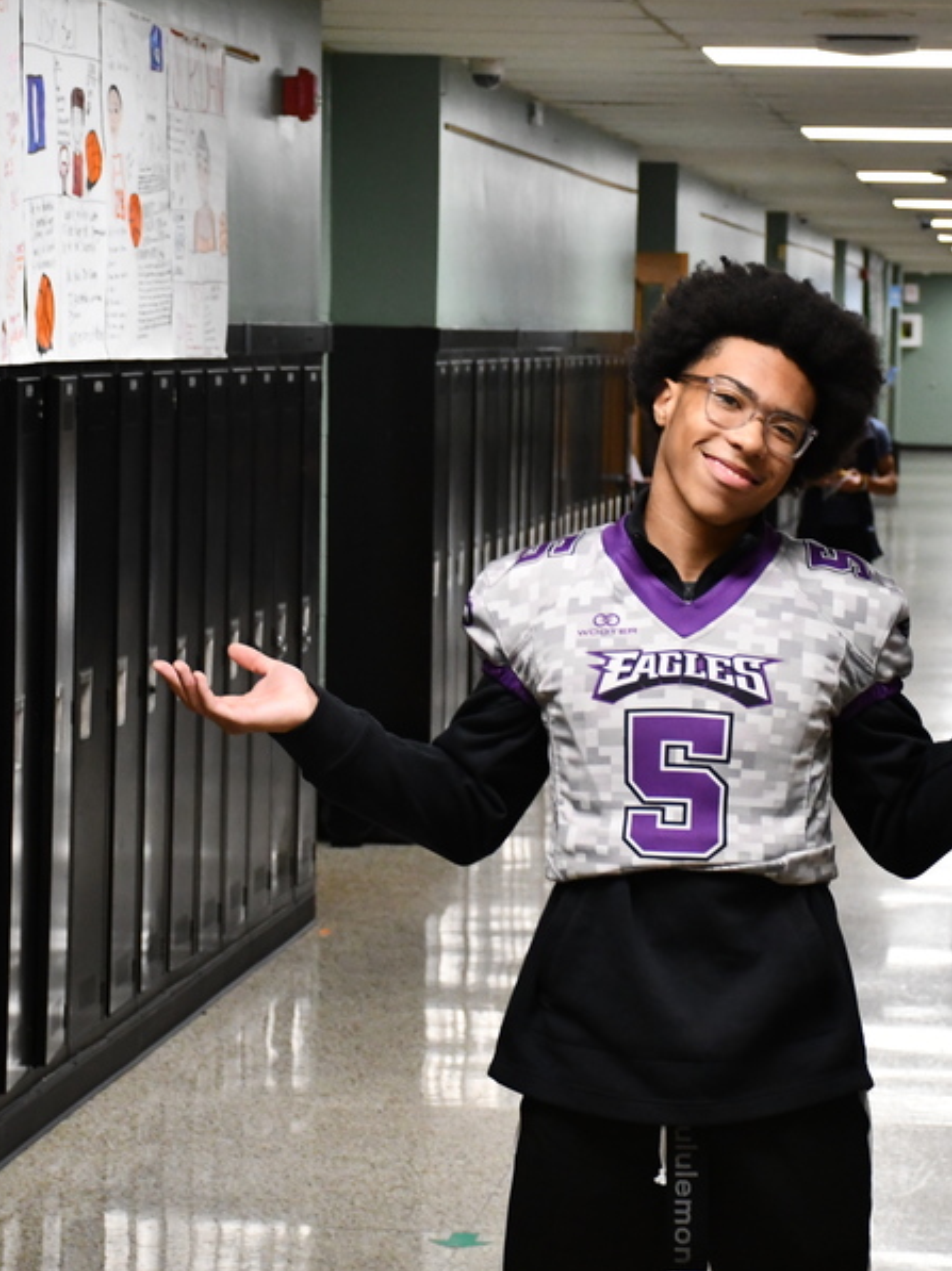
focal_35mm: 104
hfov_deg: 14.2
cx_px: 688
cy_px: 631
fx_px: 3818
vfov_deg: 18.9
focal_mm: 42
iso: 2800
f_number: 4.5
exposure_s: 1/125
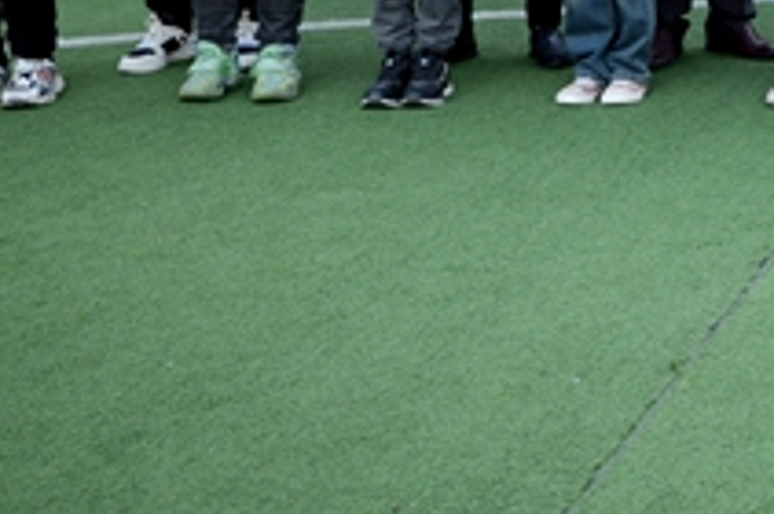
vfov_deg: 11.3
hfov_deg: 16.4
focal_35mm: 114
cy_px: -362
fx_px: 2447
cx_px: 1152
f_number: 2.8
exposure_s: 1/60
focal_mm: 30
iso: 160
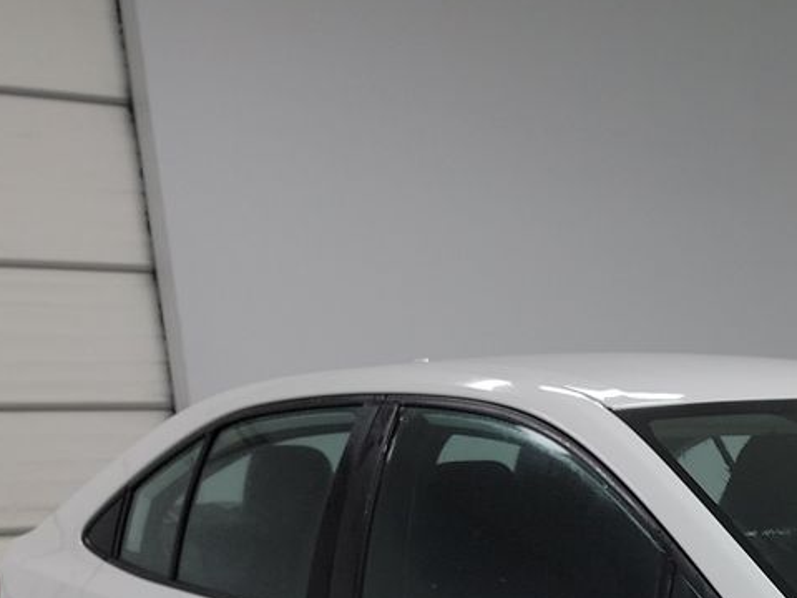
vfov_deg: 16.6
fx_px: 1842
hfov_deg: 22.0
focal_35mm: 80
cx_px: 1026
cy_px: 925
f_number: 1.8
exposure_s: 1/129
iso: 50
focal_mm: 6.7
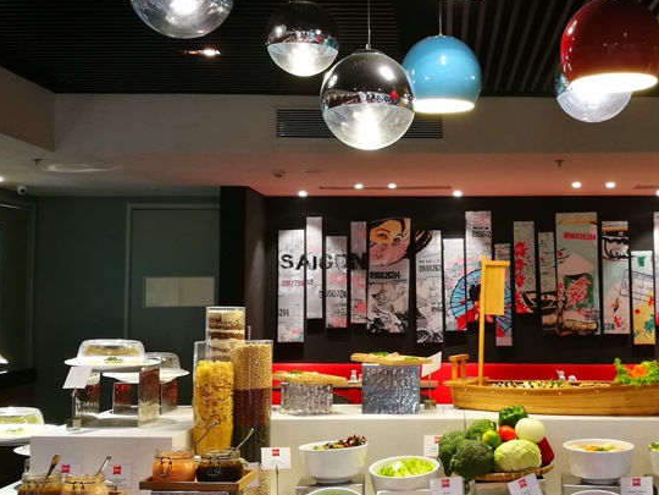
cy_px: 218
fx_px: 990
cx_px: 436
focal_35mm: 52
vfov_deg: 28.0
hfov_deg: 36.5
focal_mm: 4.5
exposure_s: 1/20
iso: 250
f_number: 2.2
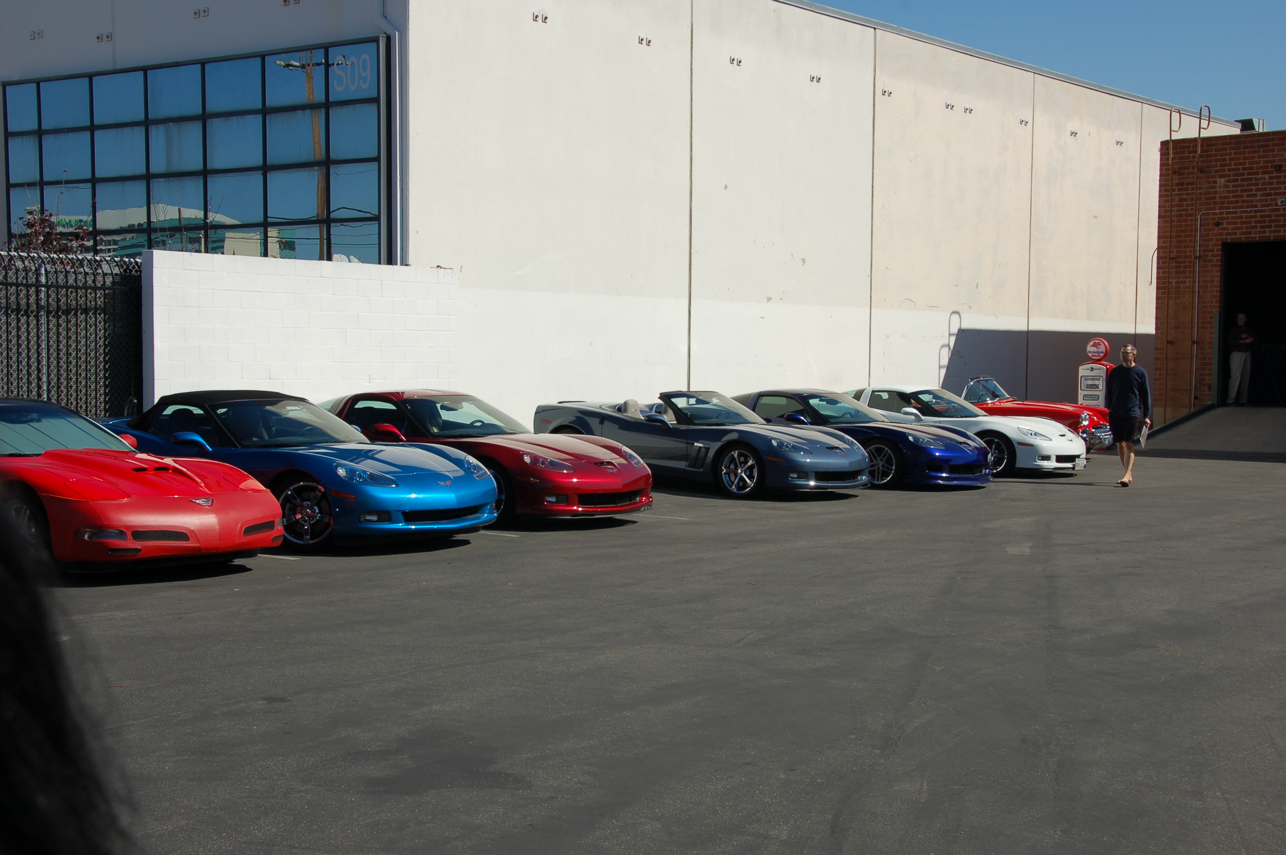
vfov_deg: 28.0
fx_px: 1713
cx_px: 643
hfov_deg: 41.1
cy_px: 428
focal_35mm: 48
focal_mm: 32
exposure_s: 1/500
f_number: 11
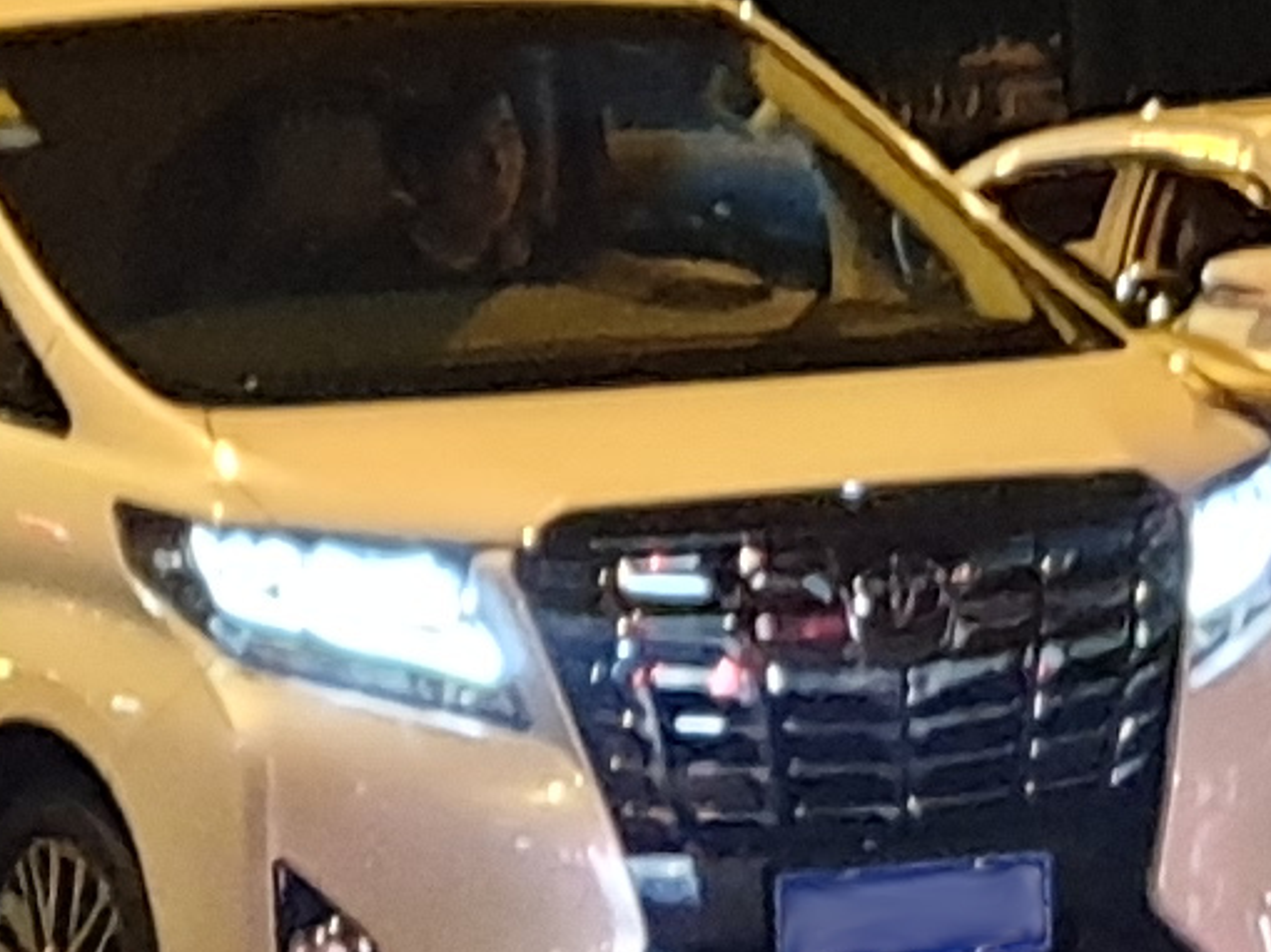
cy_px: 346
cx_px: 252
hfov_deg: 36.2
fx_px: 1872
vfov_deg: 28.4
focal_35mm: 51
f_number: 1.5
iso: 800
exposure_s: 1/50
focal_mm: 4.3
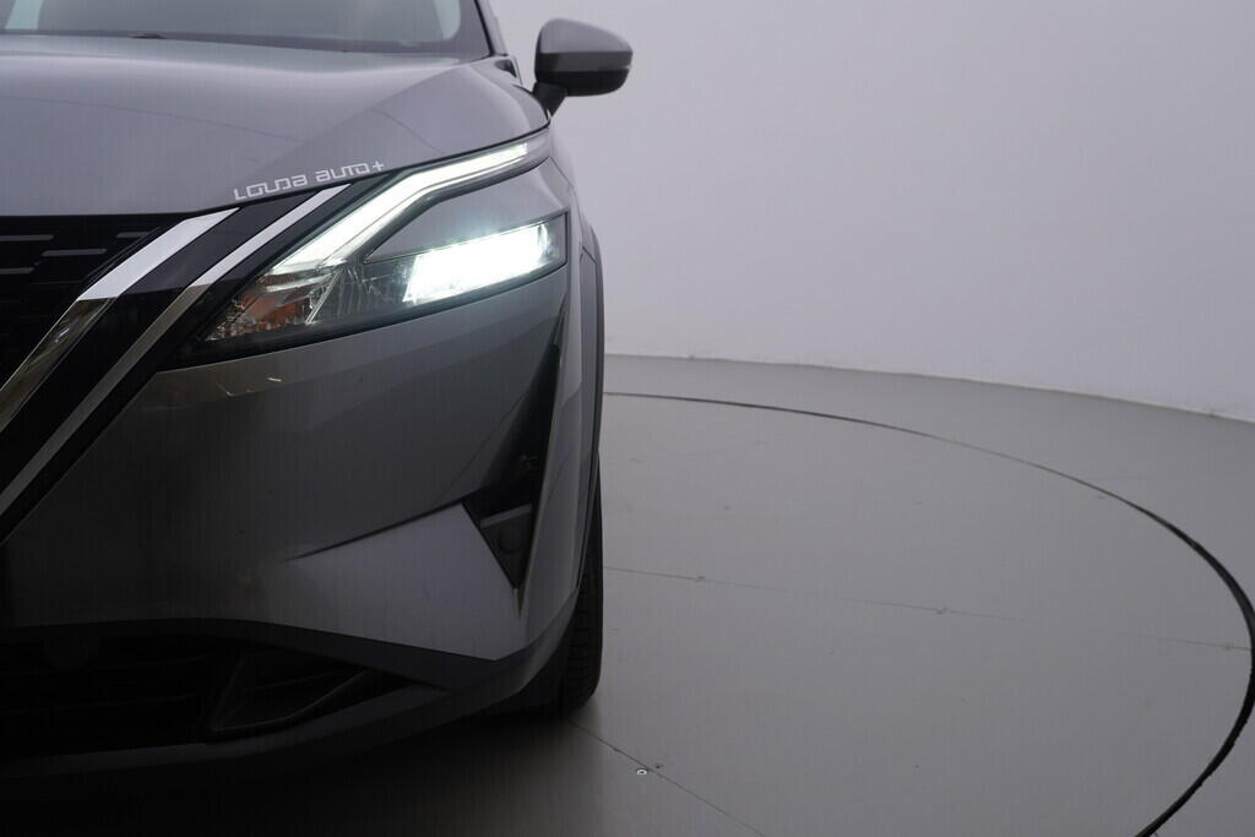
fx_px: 1255
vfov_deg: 36.9
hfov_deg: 53.1
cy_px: 418
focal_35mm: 36
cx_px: 628
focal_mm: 24
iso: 125
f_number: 5
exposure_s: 1/125
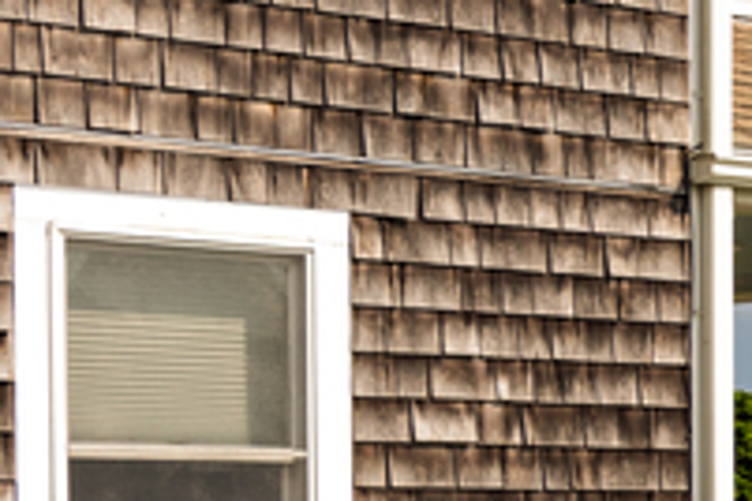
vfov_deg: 9.4
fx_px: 3029
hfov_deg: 12.8
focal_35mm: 145
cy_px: 454
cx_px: 1373
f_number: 5.6
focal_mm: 38
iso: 160
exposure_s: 1/320
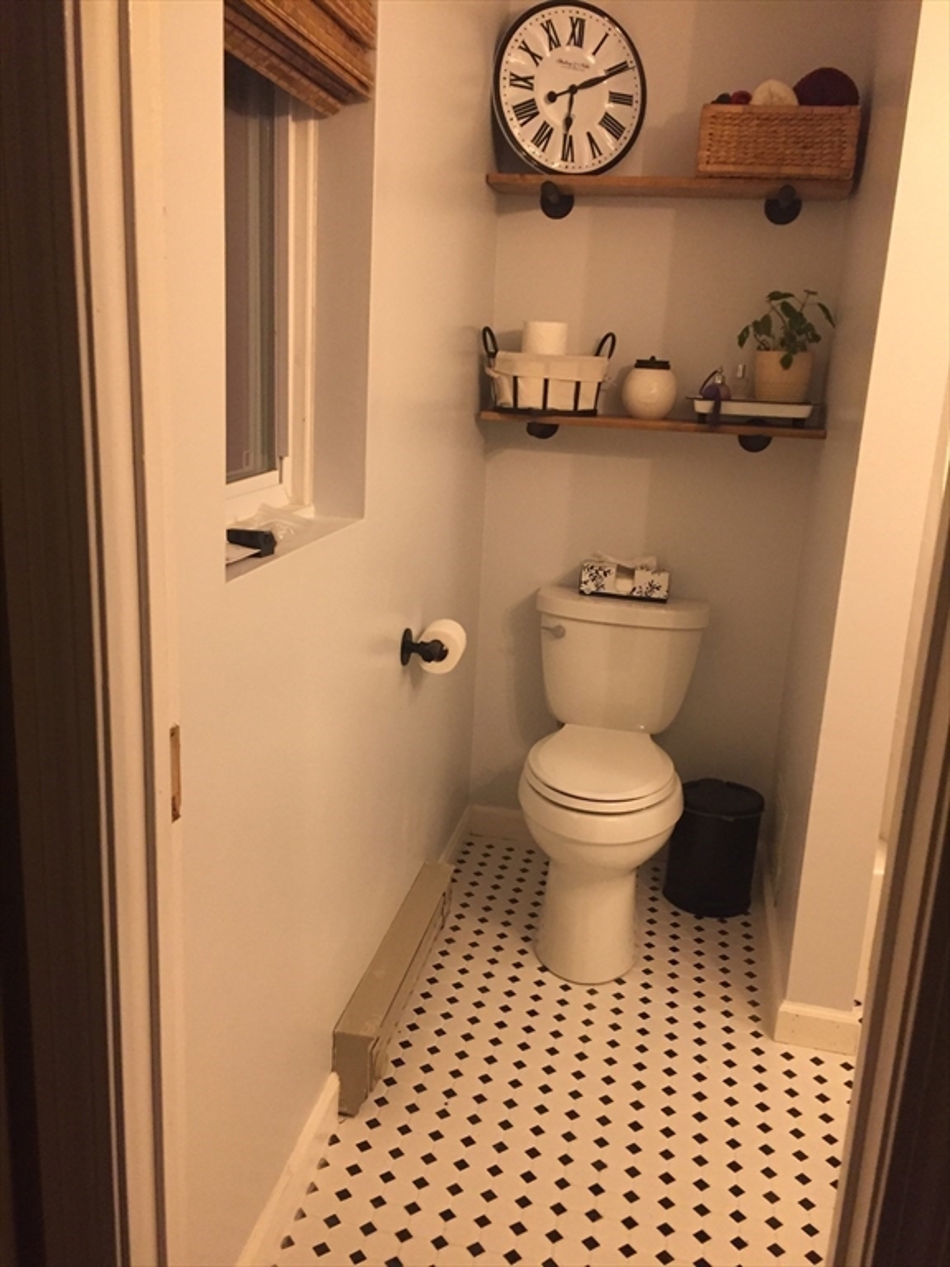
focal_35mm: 29
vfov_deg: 61.7
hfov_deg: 48.2
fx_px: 1061
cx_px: 475
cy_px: 634
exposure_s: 1/30
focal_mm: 4.15
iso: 200
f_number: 2.2
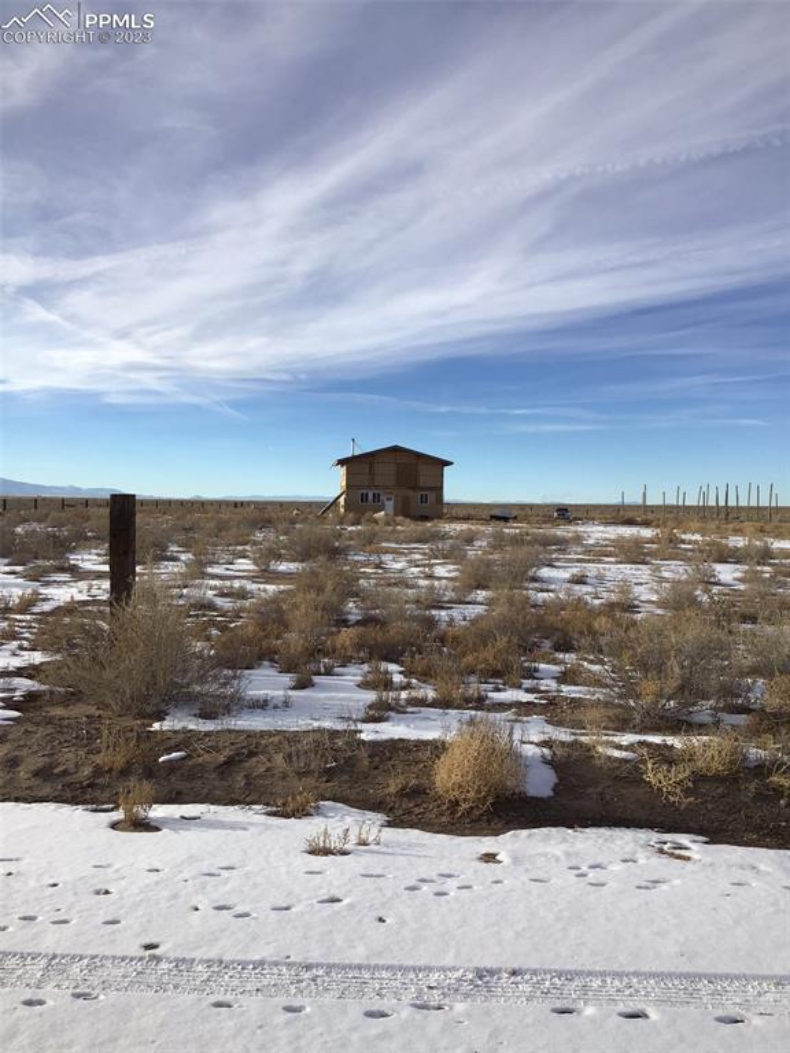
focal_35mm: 31
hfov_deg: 45.4
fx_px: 943
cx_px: 395
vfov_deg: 58.4
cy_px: 526
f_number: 2.4
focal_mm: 3.3
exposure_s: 1/1456
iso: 25
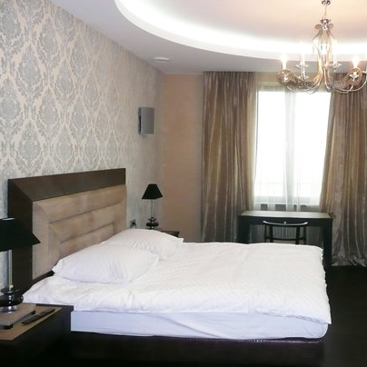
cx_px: 259
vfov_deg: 43.8
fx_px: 456
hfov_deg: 42.9
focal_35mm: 38
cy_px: 169
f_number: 3.3
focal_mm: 4.6
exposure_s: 1/30
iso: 250
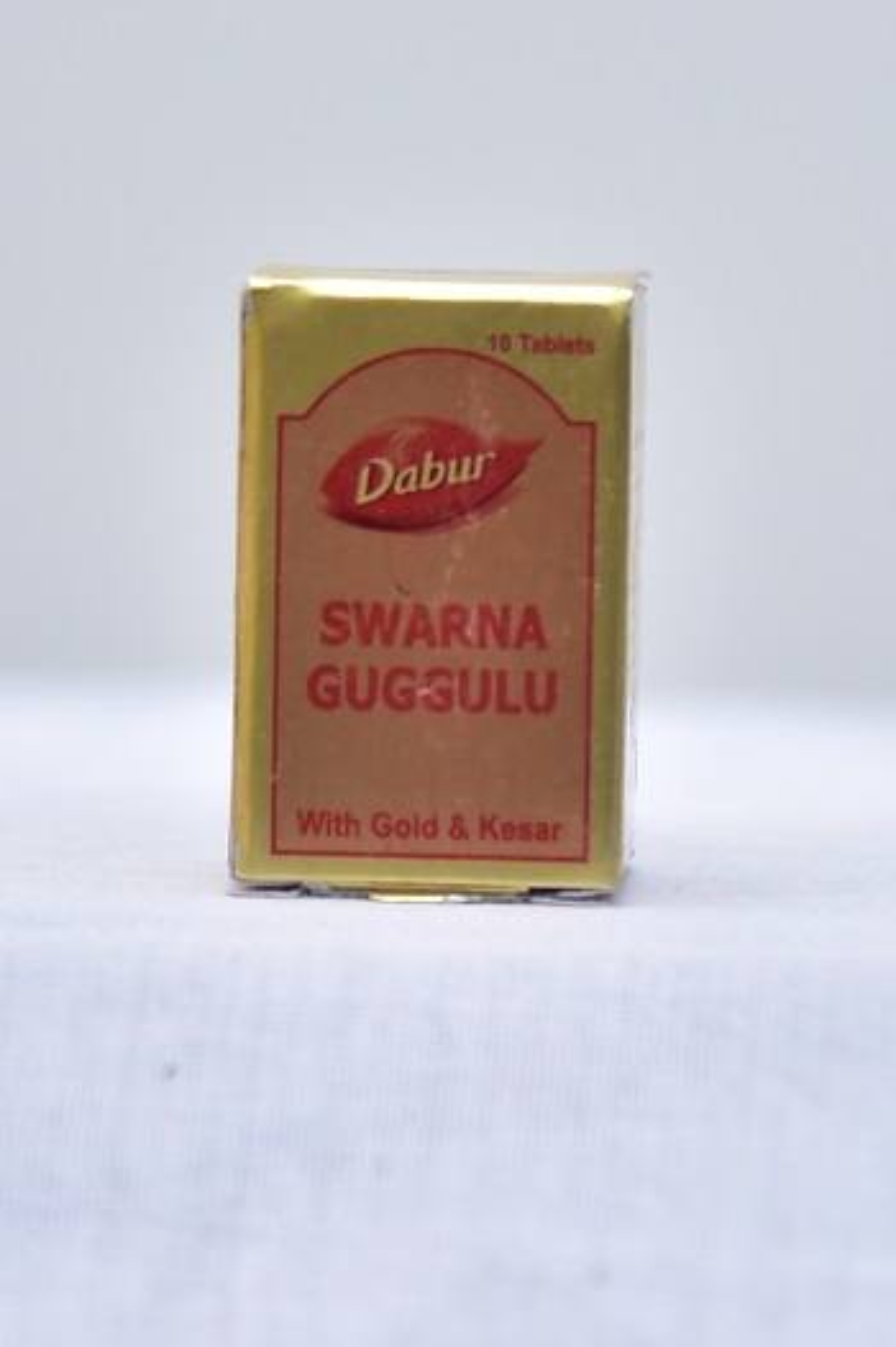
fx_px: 3663
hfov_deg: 13.9
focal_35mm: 98
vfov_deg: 20.8
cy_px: 674
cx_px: 448
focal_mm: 98
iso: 1250
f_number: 4
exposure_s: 1/125
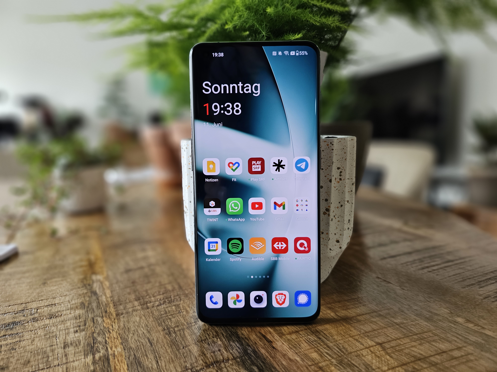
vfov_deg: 58.9
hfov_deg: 73.9
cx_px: 248
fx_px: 330
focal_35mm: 23
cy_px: 186
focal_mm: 6.3
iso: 160
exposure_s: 1/51
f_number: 1.7
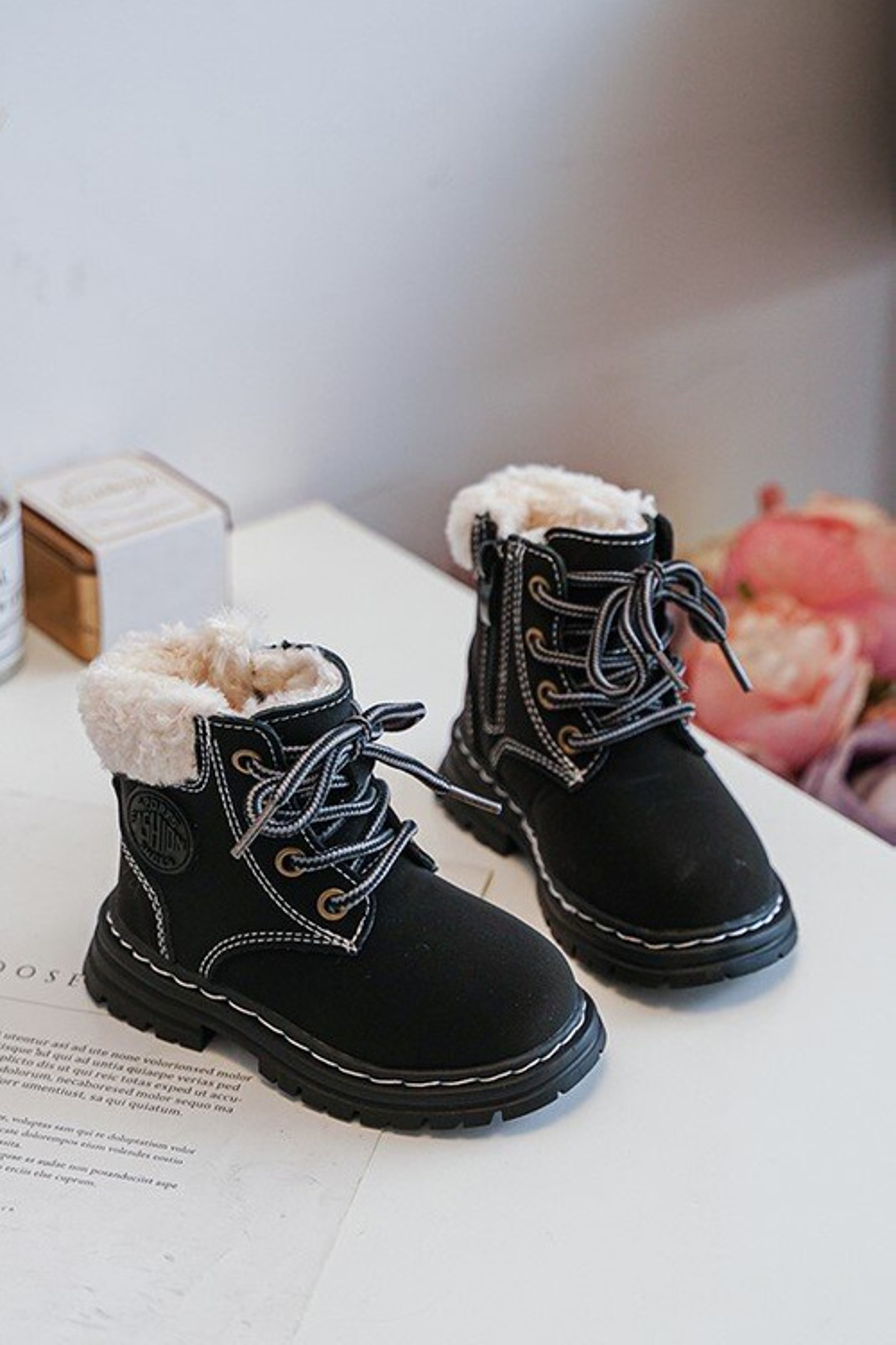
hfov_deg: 27.0
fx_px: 1867
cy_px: 672
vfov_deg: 39.6
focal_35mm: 50
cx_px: 448
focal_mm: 50
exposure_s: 1/100
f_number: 4
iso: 500
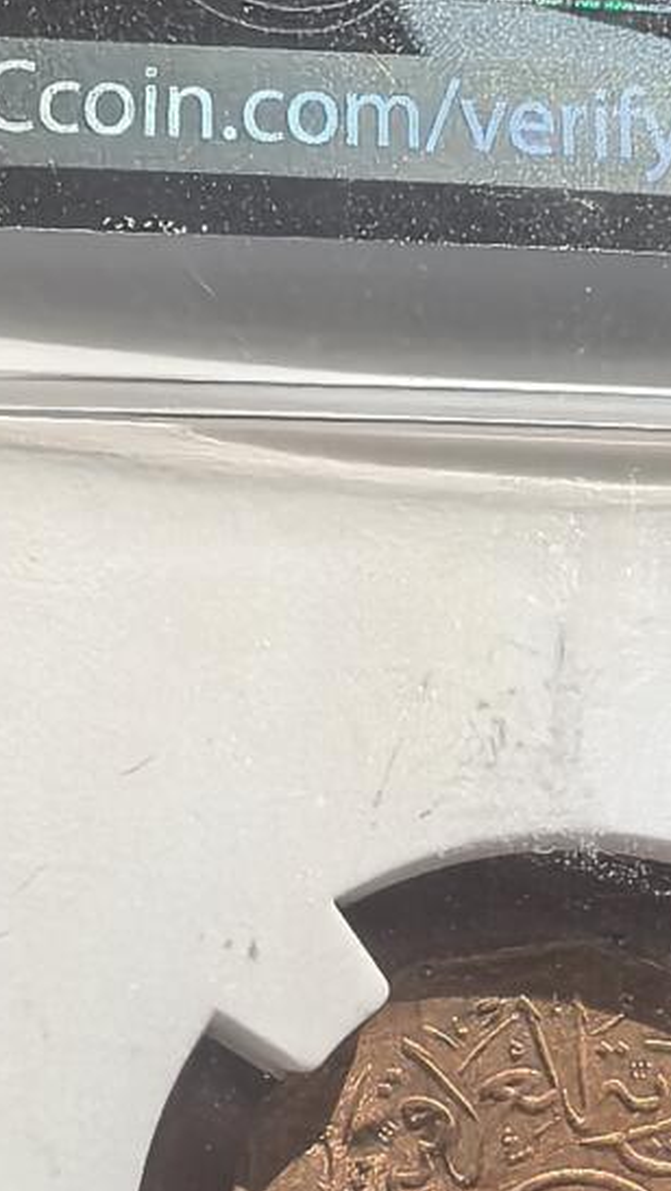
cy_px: 973
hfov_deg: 14.0
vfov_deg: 24.3
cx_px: 468
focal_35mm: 86
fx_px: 2718
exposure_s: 1/474
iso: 50
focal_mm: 1.68
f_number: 2.2
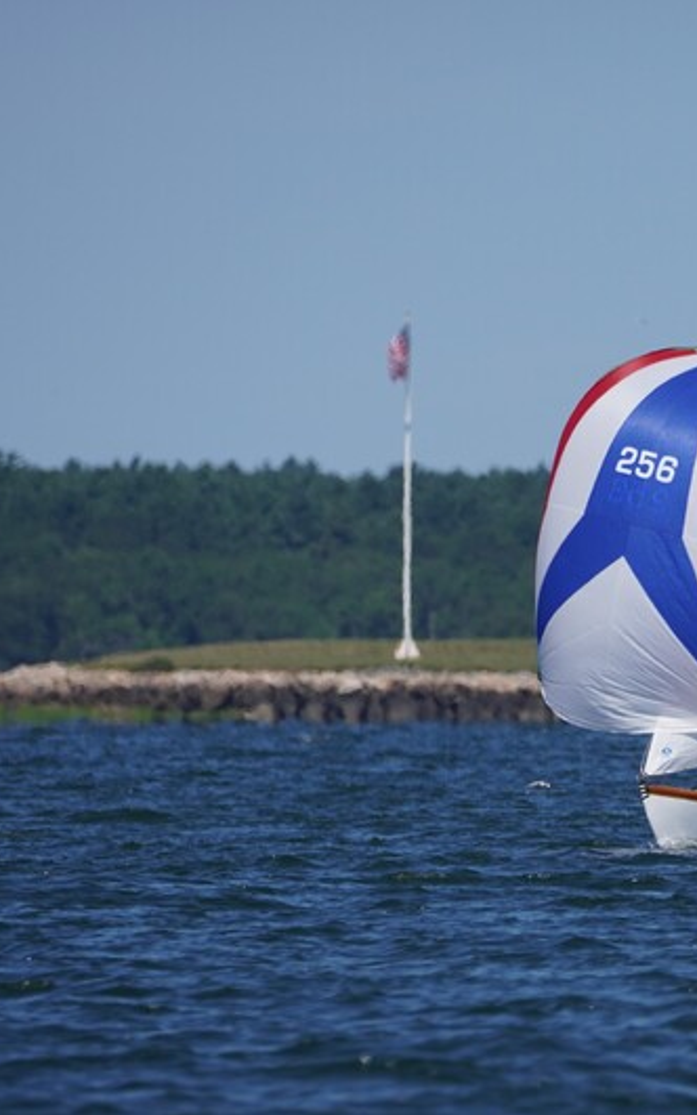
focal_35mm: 1039
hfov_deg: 1.3
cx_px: 806
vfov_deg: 2.0
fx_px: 31563
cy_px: 558
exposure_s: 1/1600
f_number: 6.3
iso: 160
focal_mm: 451
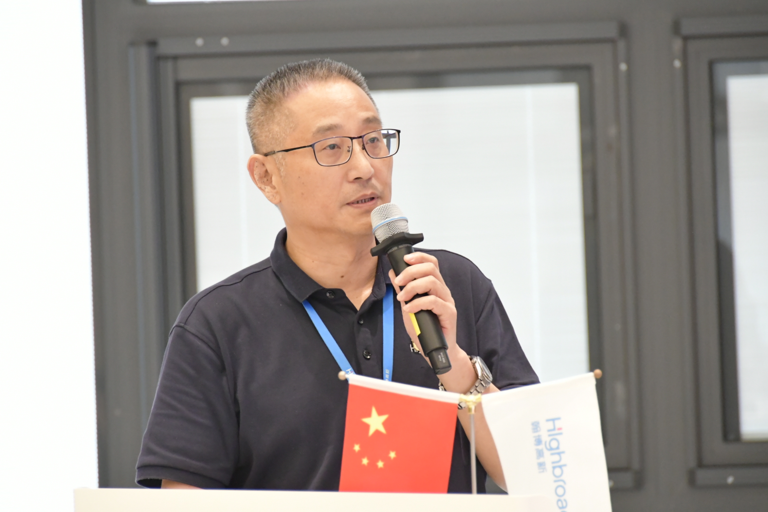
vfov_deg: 4.6
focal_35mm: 300
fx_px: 6399
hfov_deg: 6.9
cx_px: 384
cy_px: 256
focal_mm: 200
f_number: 5.6
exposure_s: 1/160
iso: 7200
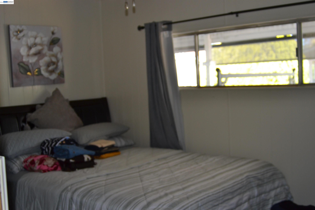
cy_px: 105
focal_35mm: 42
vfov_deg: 31.9
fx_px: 367
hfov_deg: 46.4
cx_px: 158
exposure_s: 1/125
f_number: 4
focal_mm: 28
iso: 400
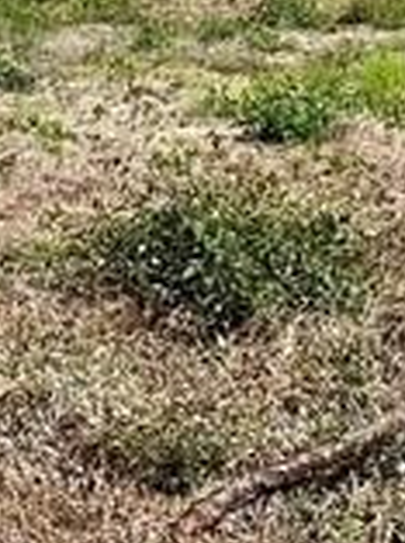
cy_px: -66
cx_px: -190
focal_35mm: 85
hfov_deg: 16.0
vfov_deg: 21.8
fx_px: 1331
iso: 32
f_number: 1.8
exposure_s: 1/1531
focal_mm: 1.57
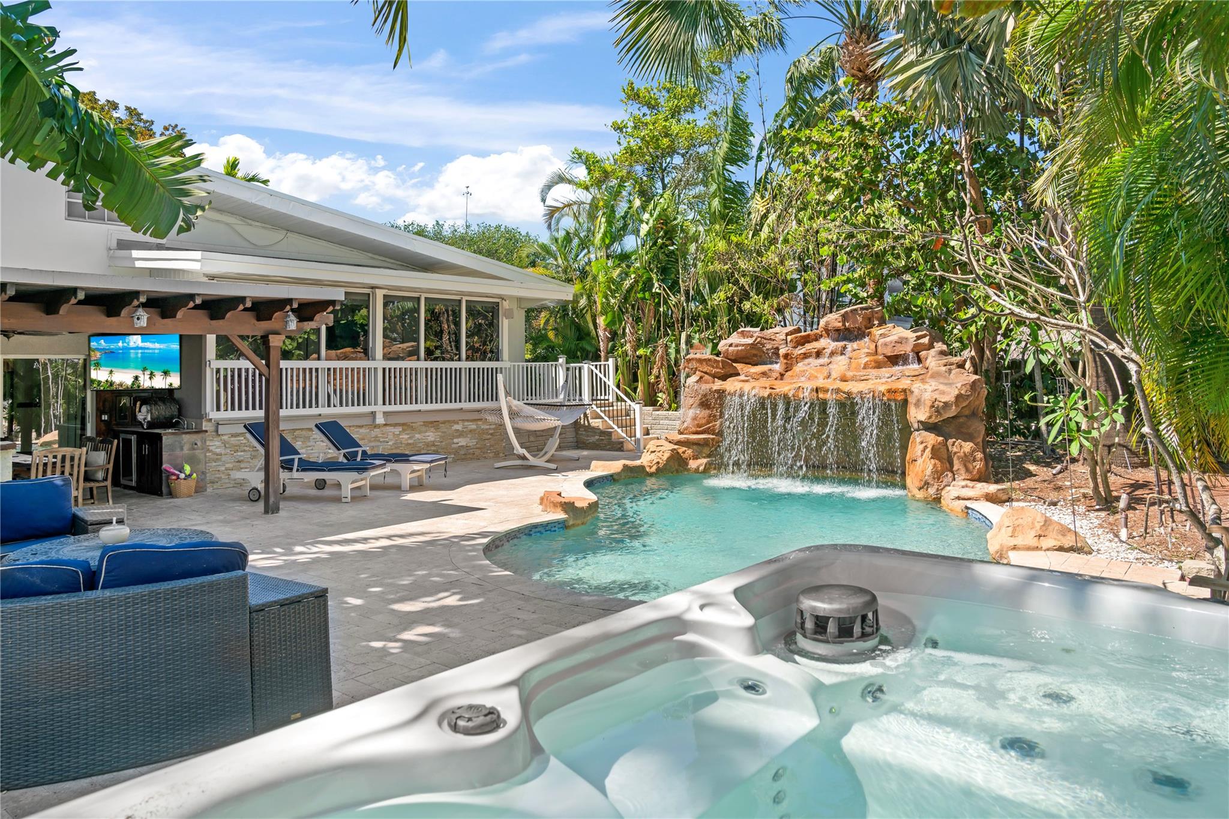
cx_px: 614
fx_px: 819
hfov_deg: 73.7
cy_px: 410
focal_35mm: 24
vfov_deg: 53.1
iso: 100
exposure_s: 1/30
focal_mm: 24
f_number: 8
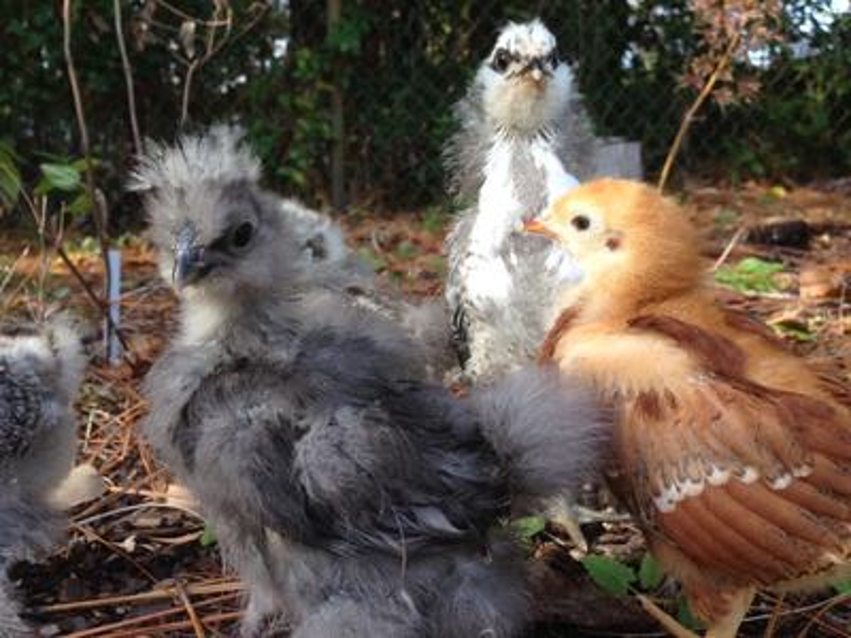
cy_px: 319
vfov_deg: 42.9
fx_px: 811
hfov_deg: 55.4
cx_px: 426
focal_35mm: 33
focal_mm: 4.12
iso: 50
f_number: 2.4
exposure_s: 1/152
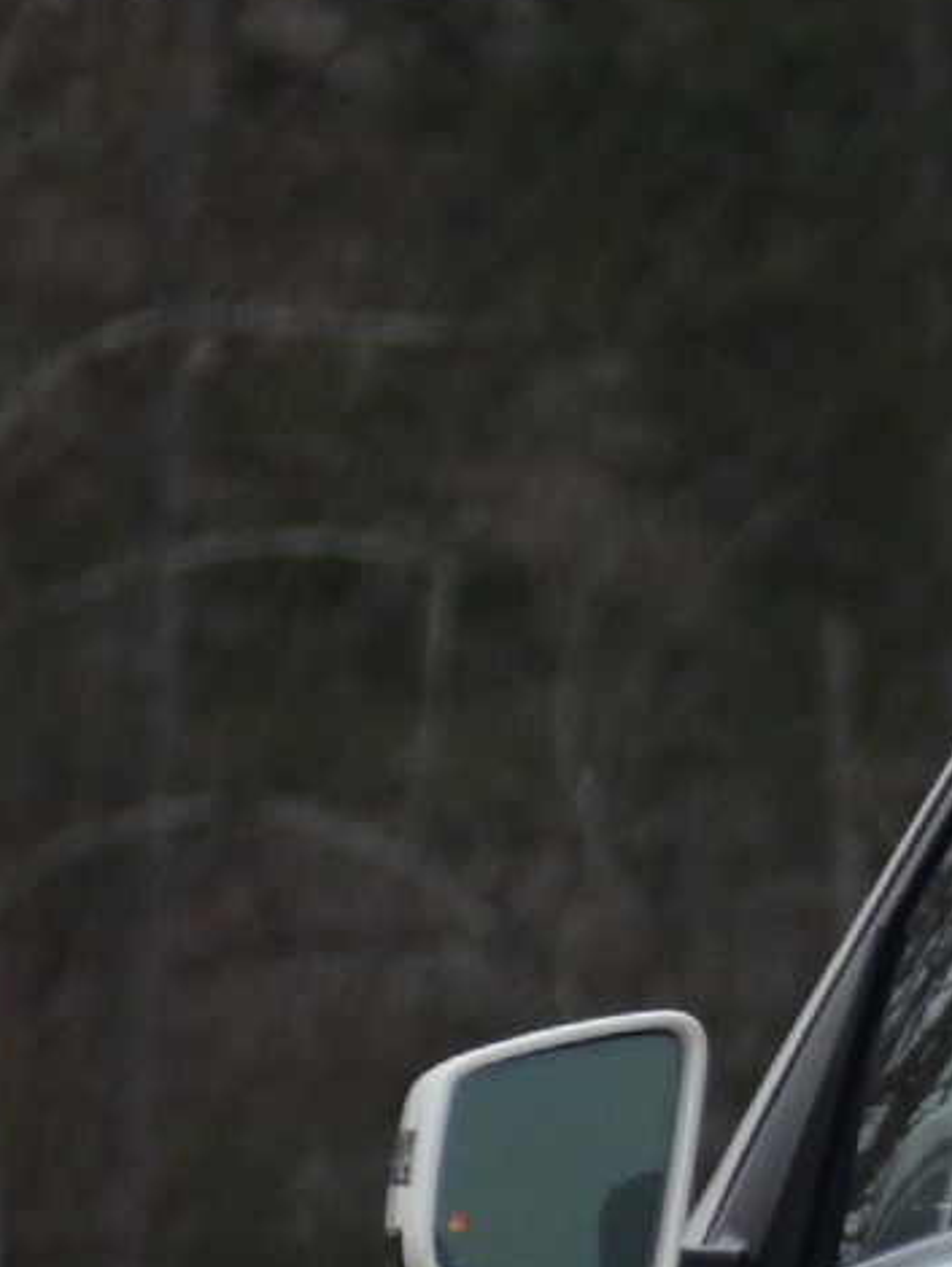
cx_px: 2740
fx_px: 37828
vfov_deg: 1.9
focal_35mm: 1033
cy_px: 1739
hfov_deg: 1.4
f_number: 5.6
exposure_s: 1/1000
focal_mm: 135
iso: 500
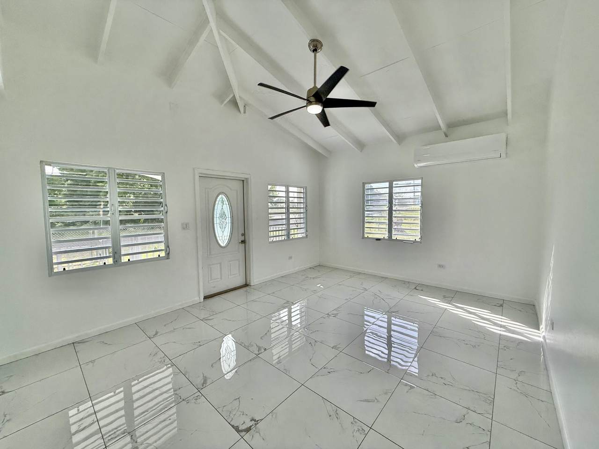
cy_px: 224
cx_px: 300
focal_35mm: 14
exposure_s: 1/244
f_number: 2.2
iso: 64
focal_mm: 2.22
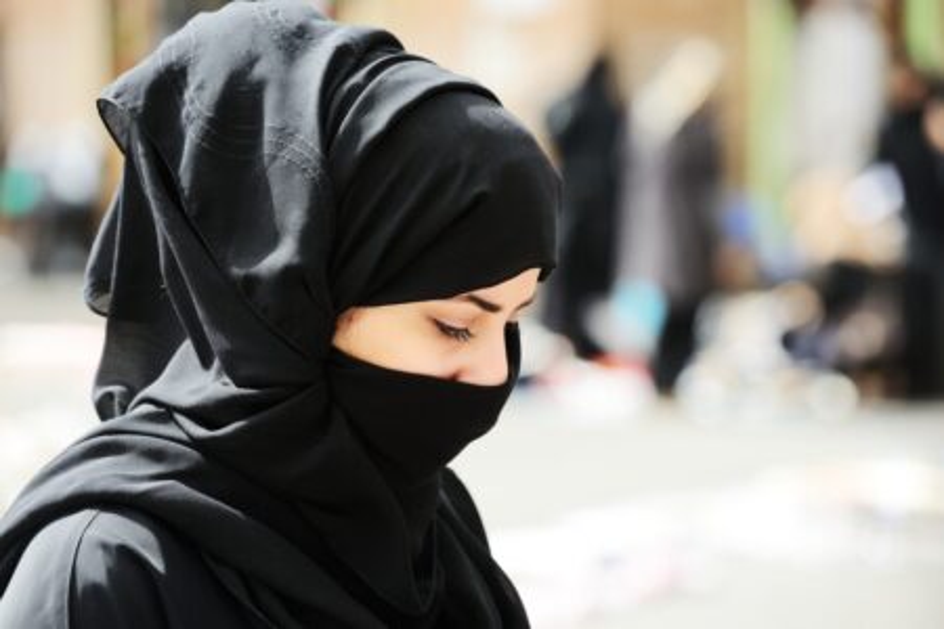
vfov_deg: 7.6
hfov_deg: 11.4
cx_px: 472
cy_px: 314
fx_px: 4720
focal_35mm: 180
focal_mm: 180
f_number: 5
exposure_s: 1/250
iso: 250
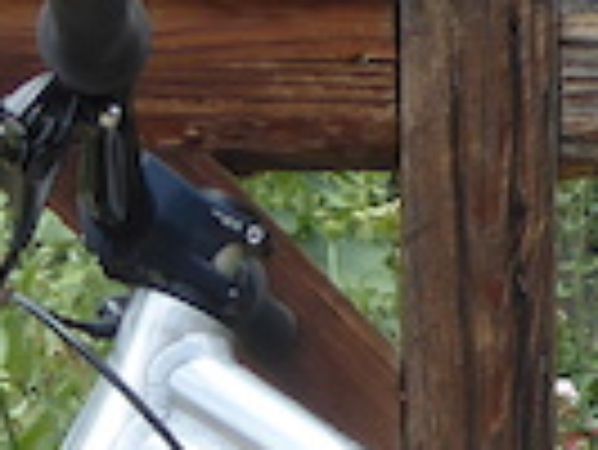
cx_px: 638
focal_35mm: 144
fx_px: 2490
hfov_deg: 13.5
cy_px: 1156
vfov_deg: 9.1
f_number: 3.3
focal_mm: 4.3
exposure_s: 1/250
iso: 80
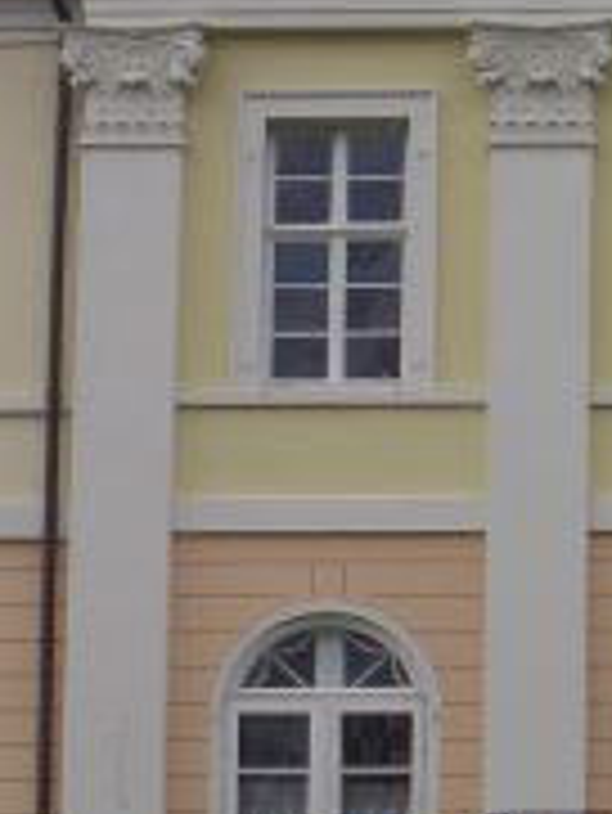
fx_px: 3814
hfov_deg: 9.1
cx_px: 747
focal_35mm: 162
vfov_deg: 12.2
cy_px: 576
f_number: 5
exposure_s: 1/200
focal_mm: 8.2
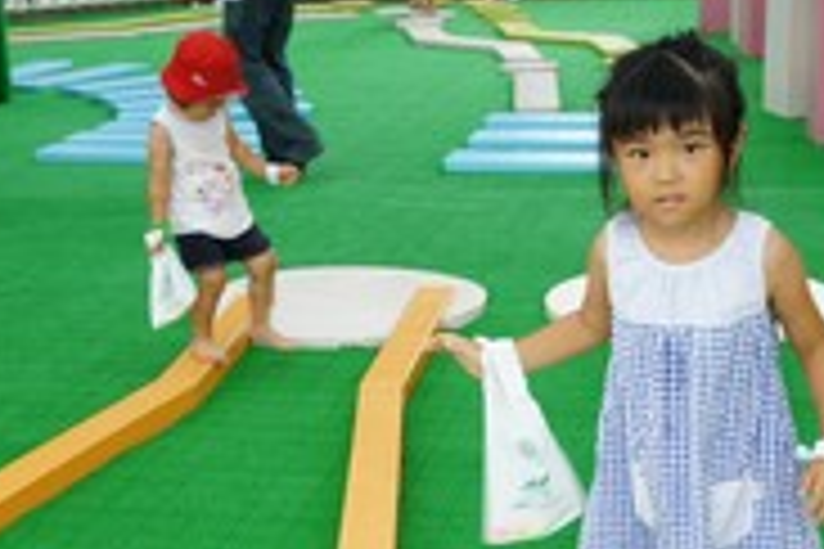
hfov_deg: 24.7
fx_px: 1879
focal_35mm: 82
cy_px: 432
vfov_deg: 16.5
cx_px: 396
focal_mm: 25
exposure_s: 1/40
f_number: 4
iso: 200
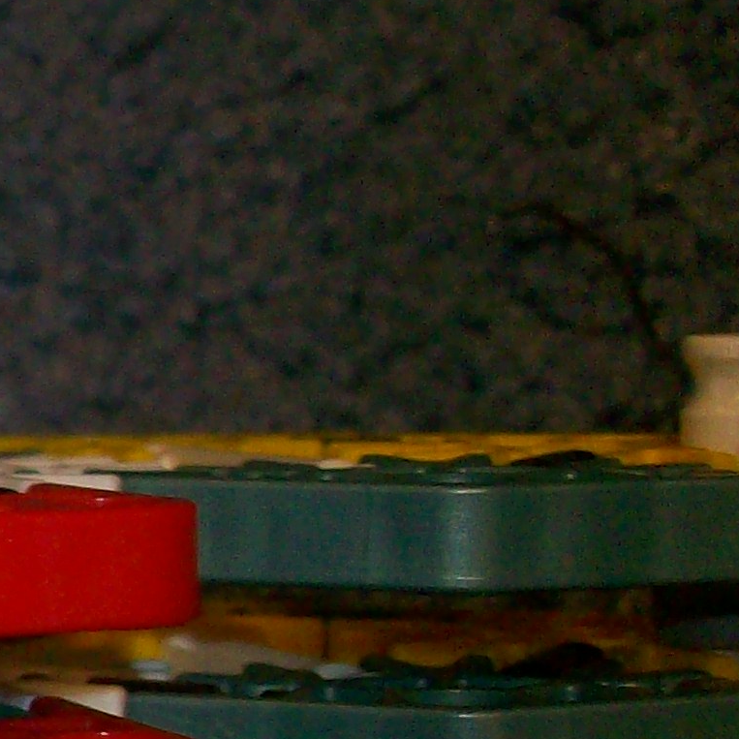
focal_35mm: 121
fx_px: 2923
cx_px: -672
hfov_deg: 12.8
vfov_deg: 14.4
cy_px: 513
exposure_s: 1/60
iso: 160
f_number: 2.8
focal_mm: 5.7
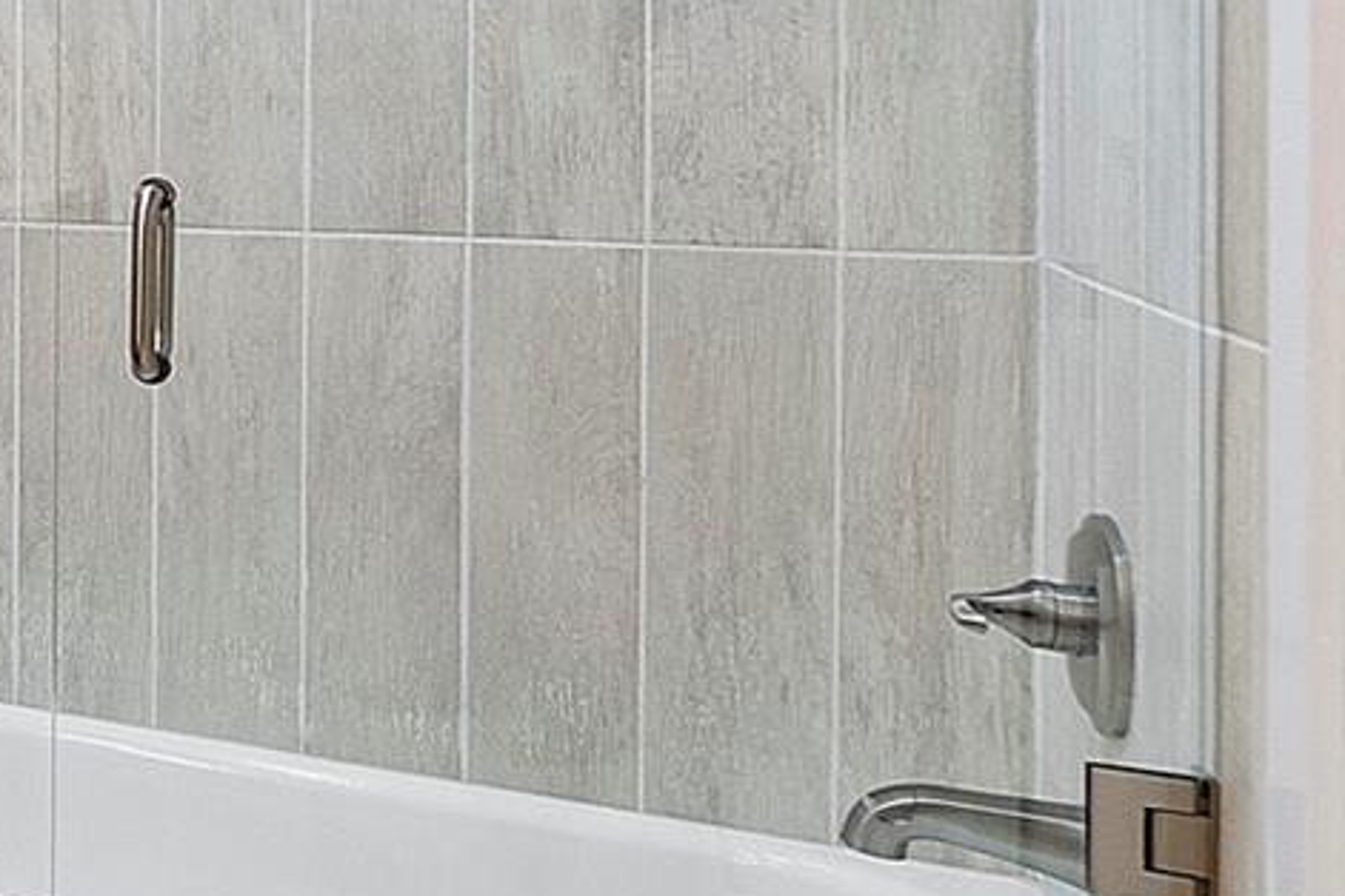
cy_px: 126
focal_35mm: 51
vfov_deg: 25.8
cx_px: -911
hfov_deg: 24.3
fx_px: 1905
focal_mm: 10
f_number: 9
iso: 250
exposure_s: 1/25
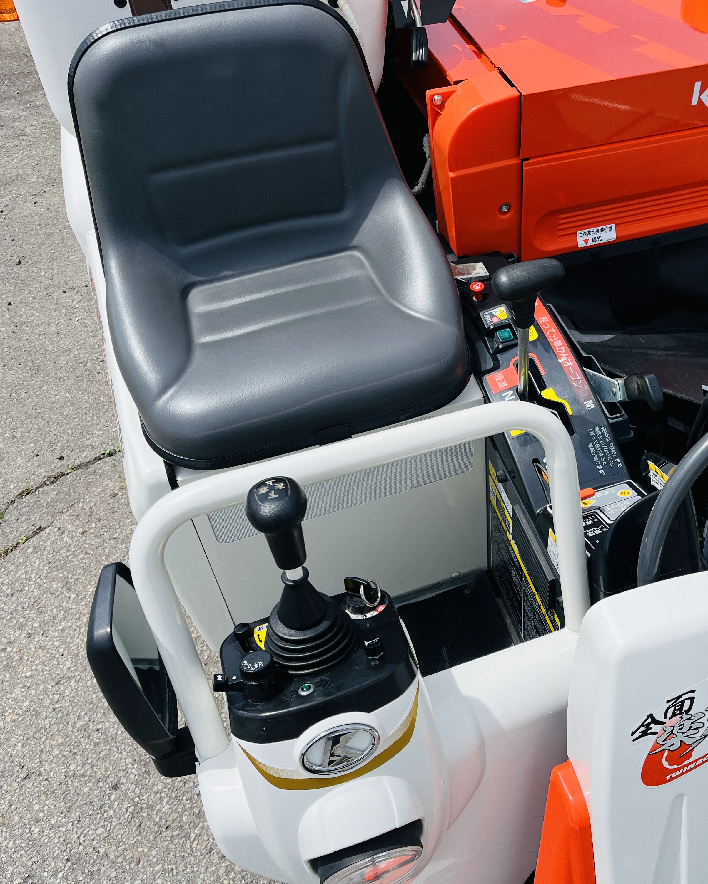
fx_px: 891
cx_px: 508
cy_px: 442
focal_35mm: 34
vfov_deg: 52.8
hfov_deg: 42.4
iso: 50
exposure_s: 1/3413
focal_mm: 5.1
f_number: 1.6
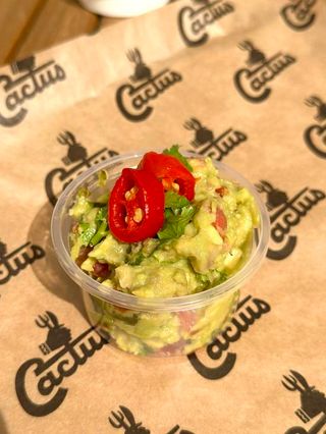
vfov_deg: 39.6
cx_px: 163
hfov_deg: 30.3
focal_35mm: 48
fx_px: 602
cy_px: 217
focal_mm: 6.86
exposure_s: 1/6211
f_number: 1.78
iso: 80
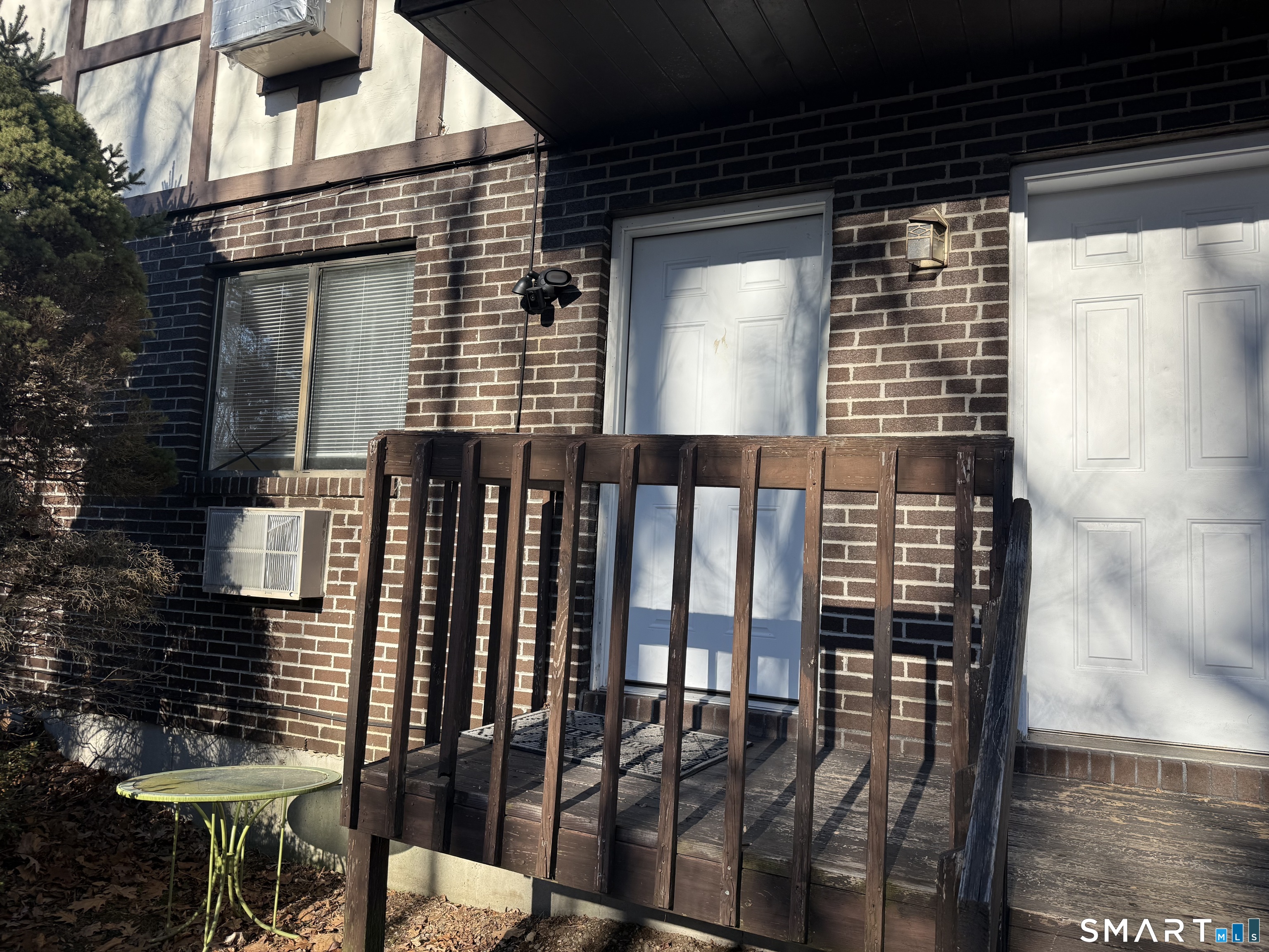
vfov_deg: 56.8
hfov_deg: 71.6
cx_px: 634
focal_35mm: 24
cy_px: 476
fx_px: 880
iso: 80
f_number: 1.78
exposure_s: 1/1653
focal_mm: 6.76
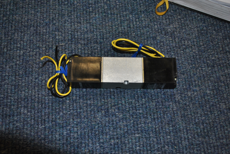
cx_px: 115
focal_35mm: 42
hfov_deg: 46.3
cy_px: 77
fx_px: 269
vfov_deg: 32.0
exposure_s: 1/60
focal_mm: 28
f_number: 4.5
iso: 200
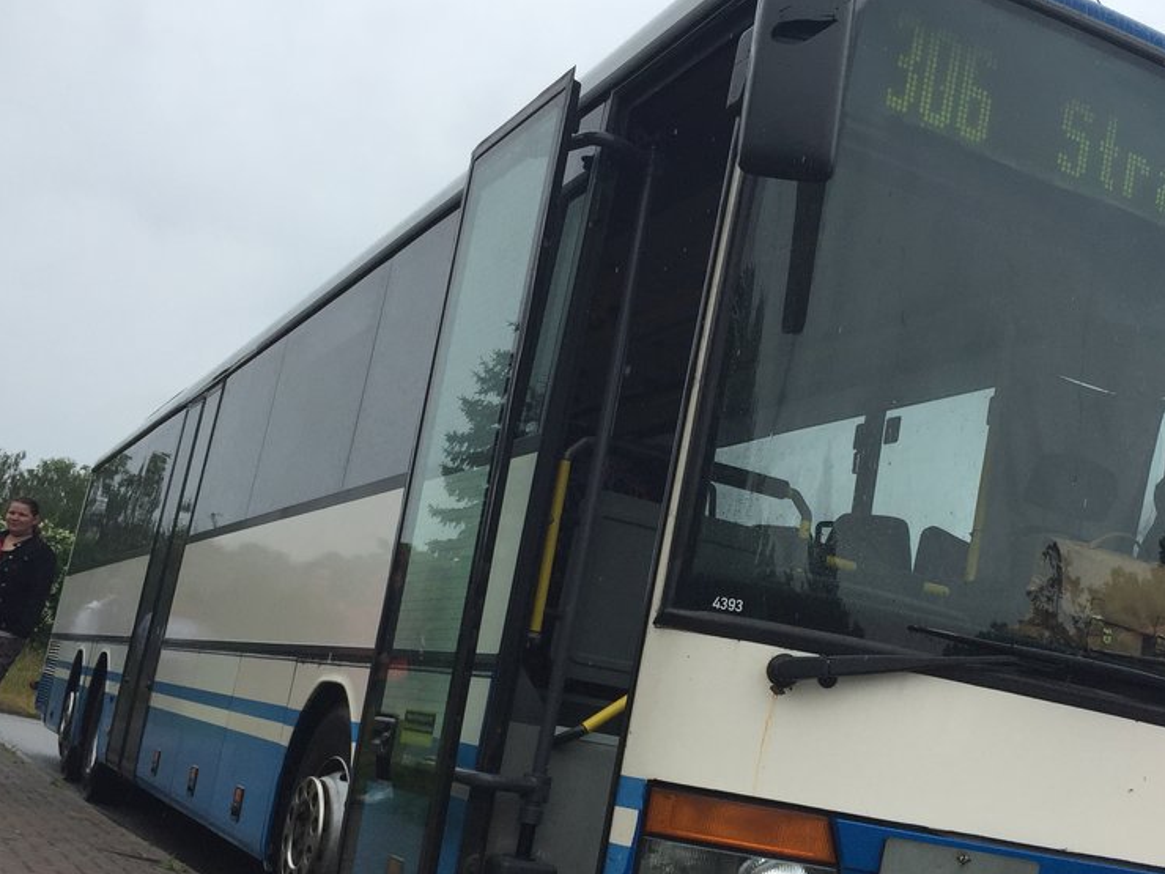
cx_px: 765
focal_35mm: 47
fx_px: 1582
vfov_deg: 30.6
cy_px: 603
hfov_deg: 40.0
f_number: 2.2
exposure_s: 1/989
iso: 32
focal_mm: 4.15
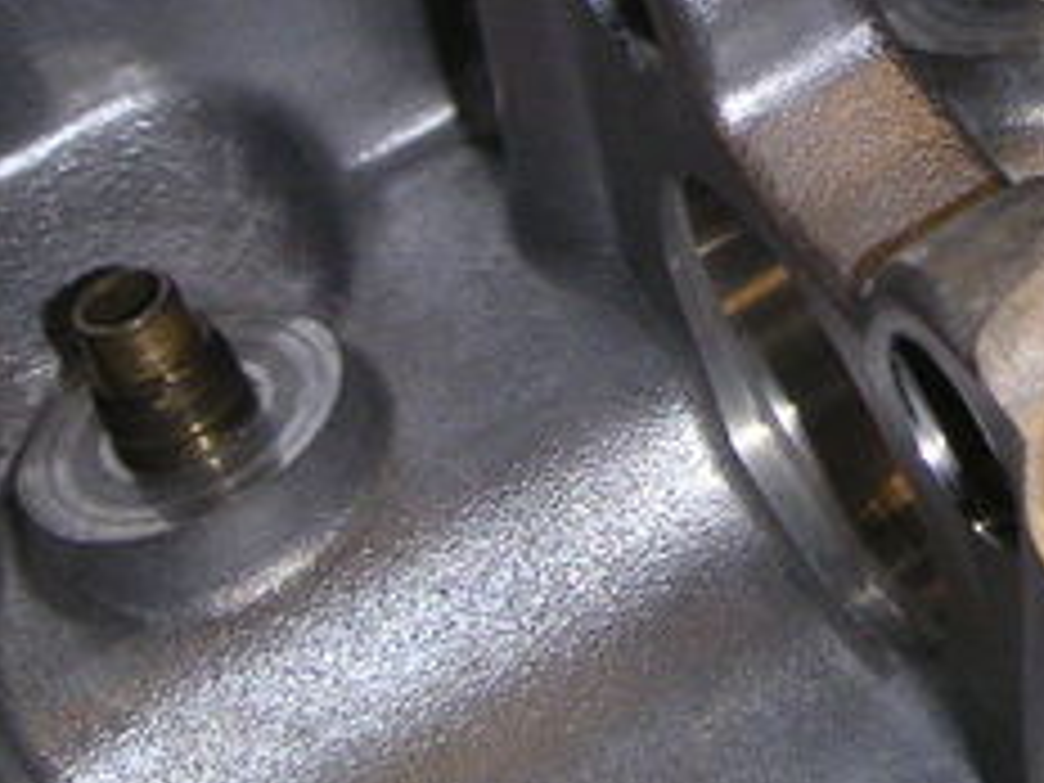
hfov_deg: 18.1
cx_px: 1143
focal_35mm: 105
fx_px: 3167
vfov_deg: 13.7
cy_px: -117
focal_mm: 6
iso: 160
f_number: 6.7
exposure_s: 1/45
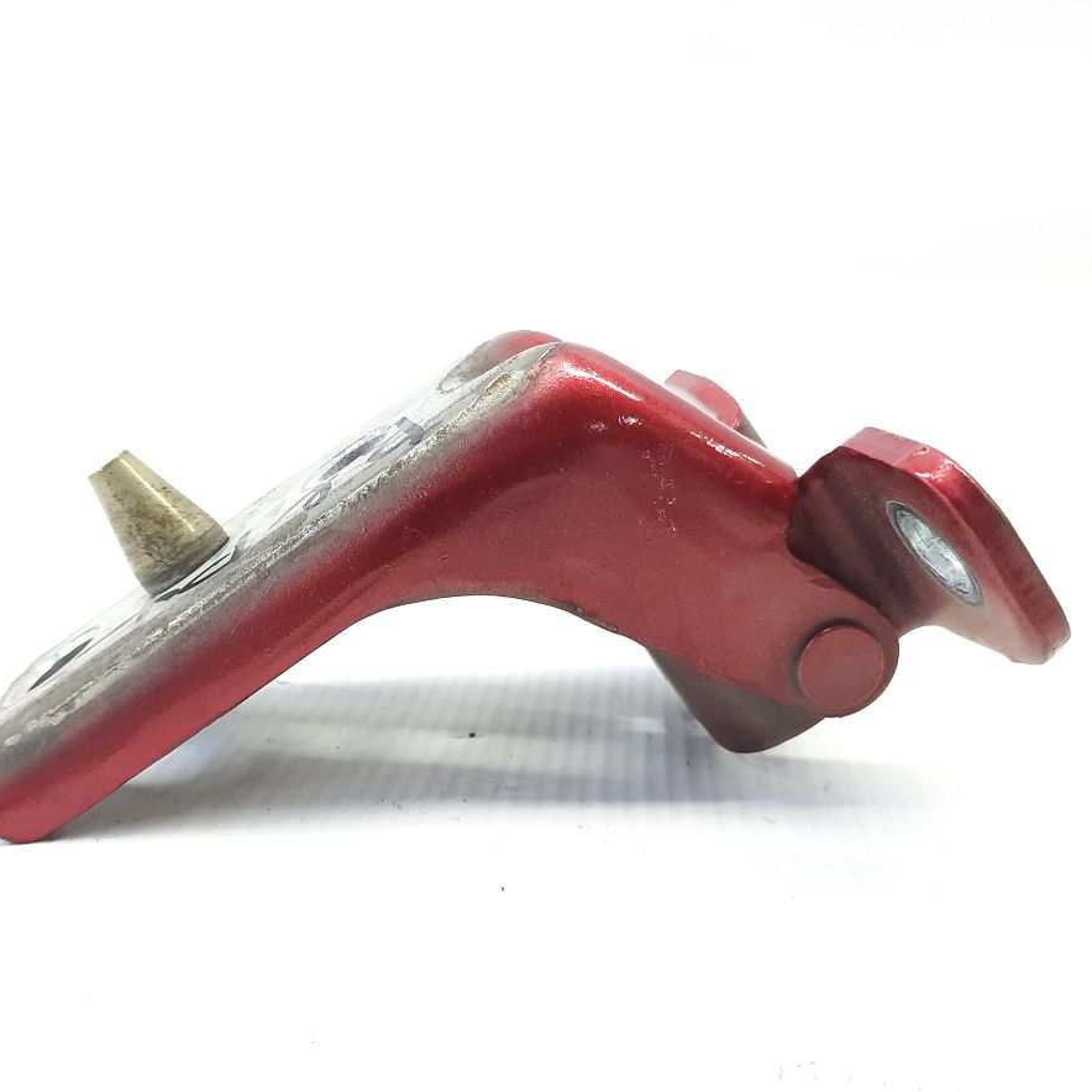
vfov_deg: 54.0
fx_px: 1071
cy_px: 550
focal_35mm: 30
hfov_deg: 53.8
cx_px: 468
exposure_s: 1/50
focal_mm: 4.6
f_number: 2
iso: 160
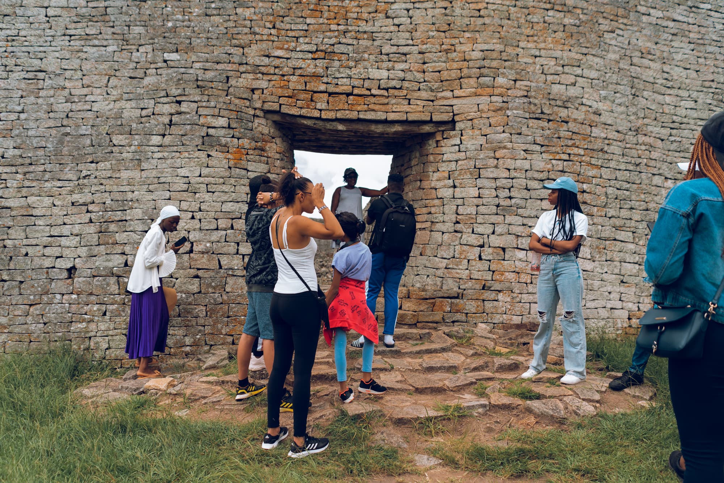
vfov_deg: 46.4
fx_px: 563
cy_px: 242
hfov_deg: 65.5
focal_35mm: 28
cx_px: 362
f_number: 2.8
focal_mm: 28
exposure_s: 1/500
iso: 64
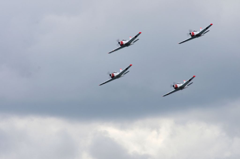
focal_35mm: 750
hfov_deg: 2.8
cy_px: 80
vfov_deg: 1.8
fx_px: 4989
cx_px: 120
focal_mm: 500
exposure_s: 1/200
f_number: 10
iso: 100
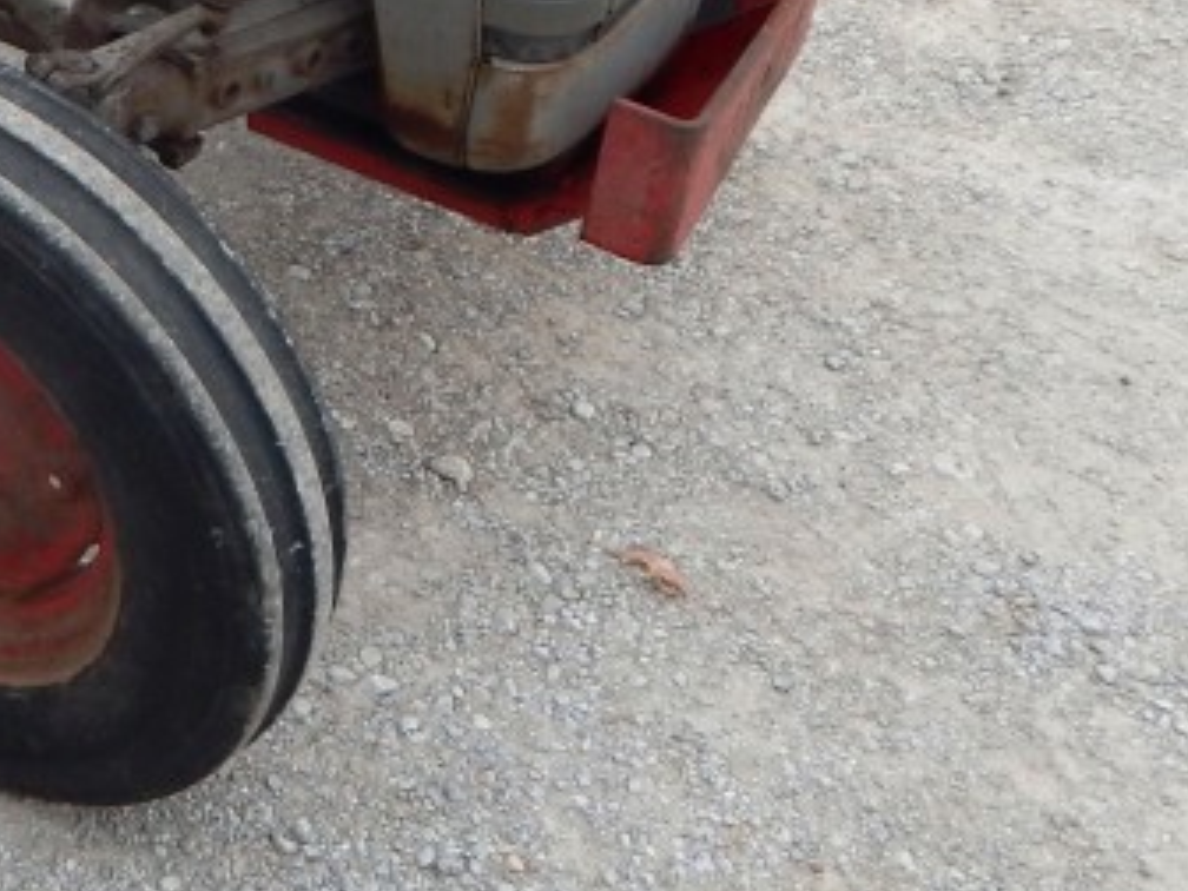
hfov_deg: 25.7
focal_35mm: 67
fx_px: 2299
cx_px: -262
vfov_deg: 20.3
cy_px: -216
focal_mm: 4
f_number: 3
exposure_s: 1/125
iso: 125
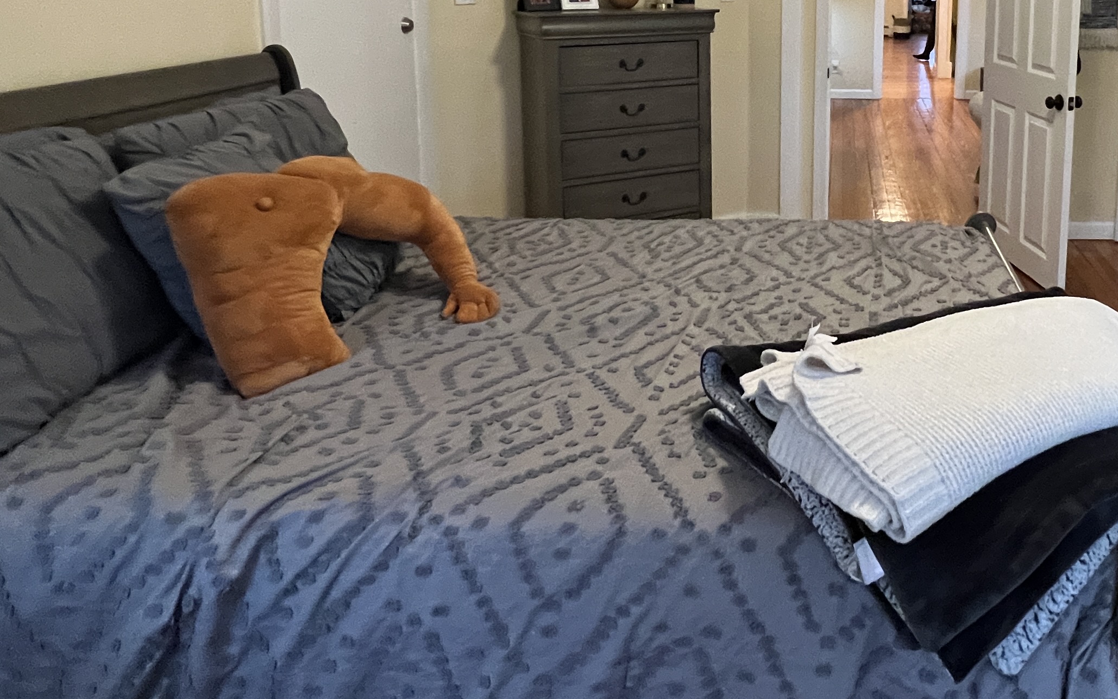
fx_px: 823
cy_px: 80
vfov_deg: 42.5
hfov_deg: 65.6
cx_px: 790
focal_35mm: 27
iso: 640
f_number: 1.8
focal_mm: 1.57
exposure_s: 1/60
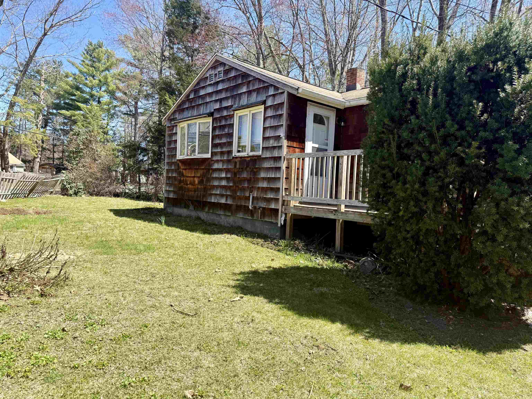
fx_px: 369
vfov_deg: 56.8
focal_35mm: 24
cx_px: 266
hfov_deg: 71.6
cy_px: 200
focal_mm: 6.76
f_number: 1.78
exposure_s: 1/1493
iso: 80
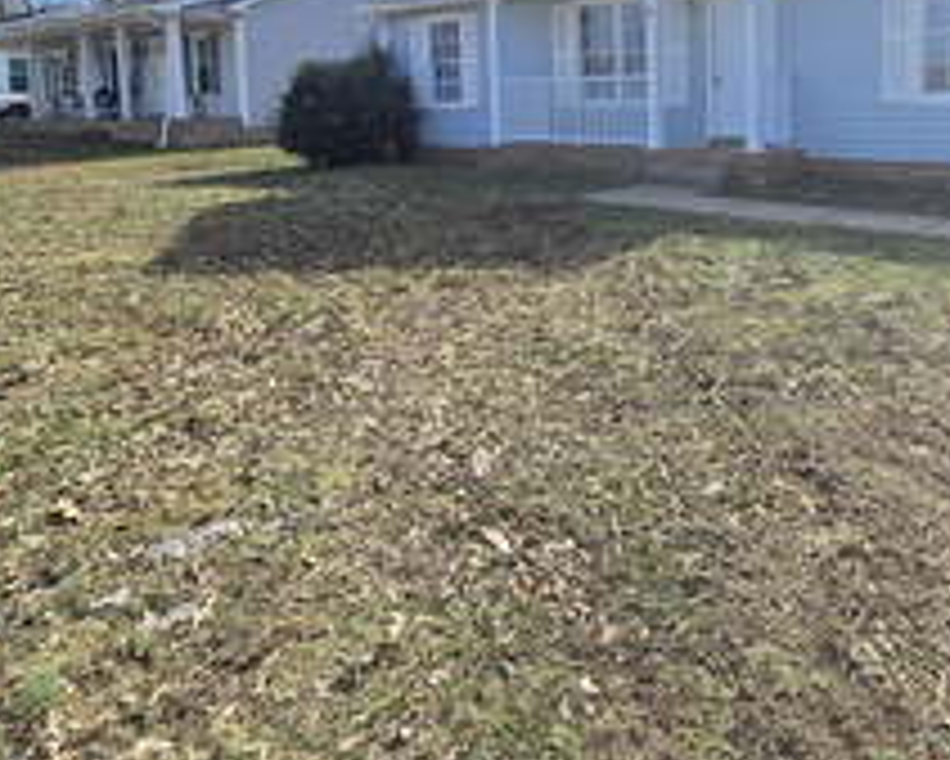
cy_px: 175
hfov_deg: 66.6
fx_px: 675
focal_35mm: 24
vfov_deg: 55.5
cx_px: 693
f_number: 2.2
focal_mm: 2.2
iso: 50
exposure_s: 1/1819
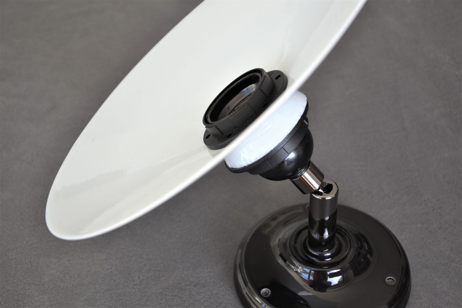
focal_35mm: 78
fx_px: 1001
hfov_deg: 26.0
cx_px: 231
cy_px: 154
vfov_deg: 17.5
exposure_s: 1/125
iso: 400
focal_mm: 52
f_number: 5.6
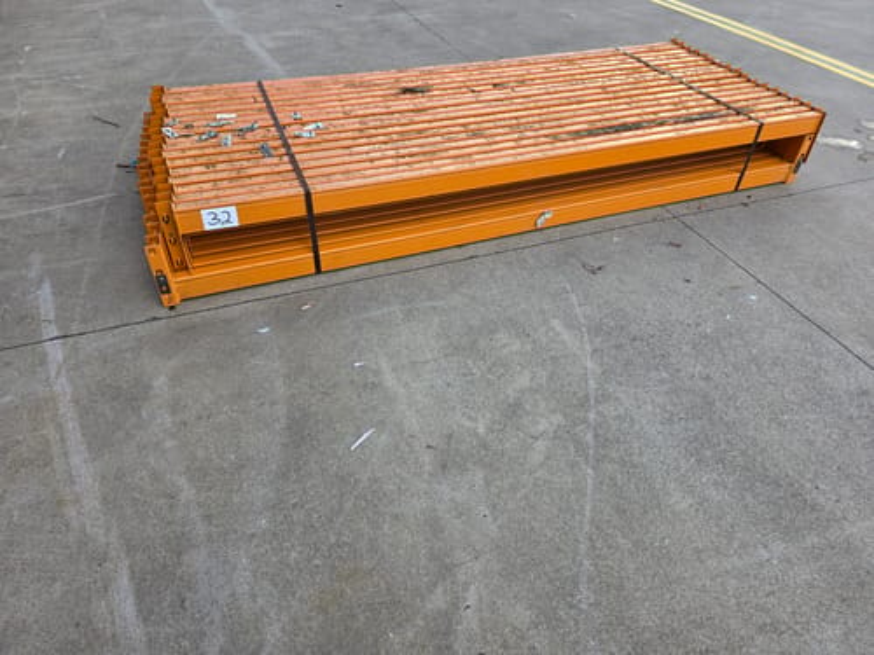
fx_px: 581
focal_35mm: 23
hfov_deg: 73.9
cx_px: 437
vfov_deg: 58.9
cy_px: 328
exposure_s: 1/359
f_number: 1.7
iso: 32
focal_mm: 6.3
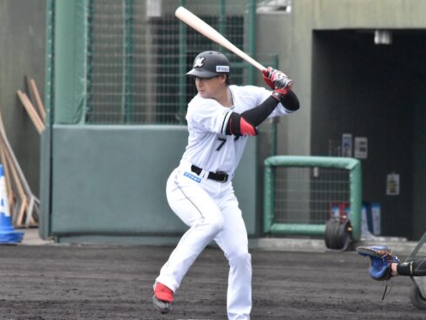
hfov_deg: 4.3
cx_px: 190
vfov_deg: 3.3
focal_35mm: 457
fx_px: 5627
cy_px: 160
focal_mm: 280
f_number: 11
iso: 10000
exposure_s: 1/4000
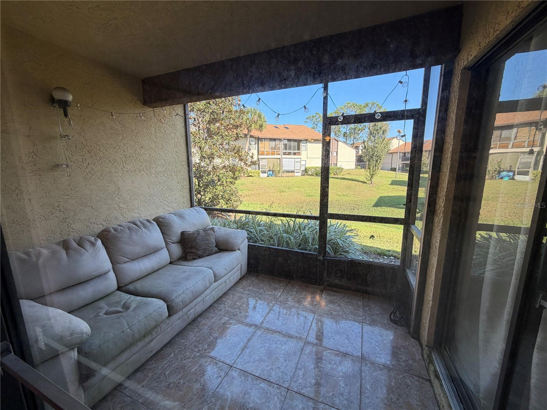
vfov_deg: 85.7
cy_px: 205
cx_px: 274
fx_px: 221
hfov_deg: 102.1
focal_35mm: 14
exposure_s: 1/131
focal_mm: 2.22
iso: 40
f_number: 2.2
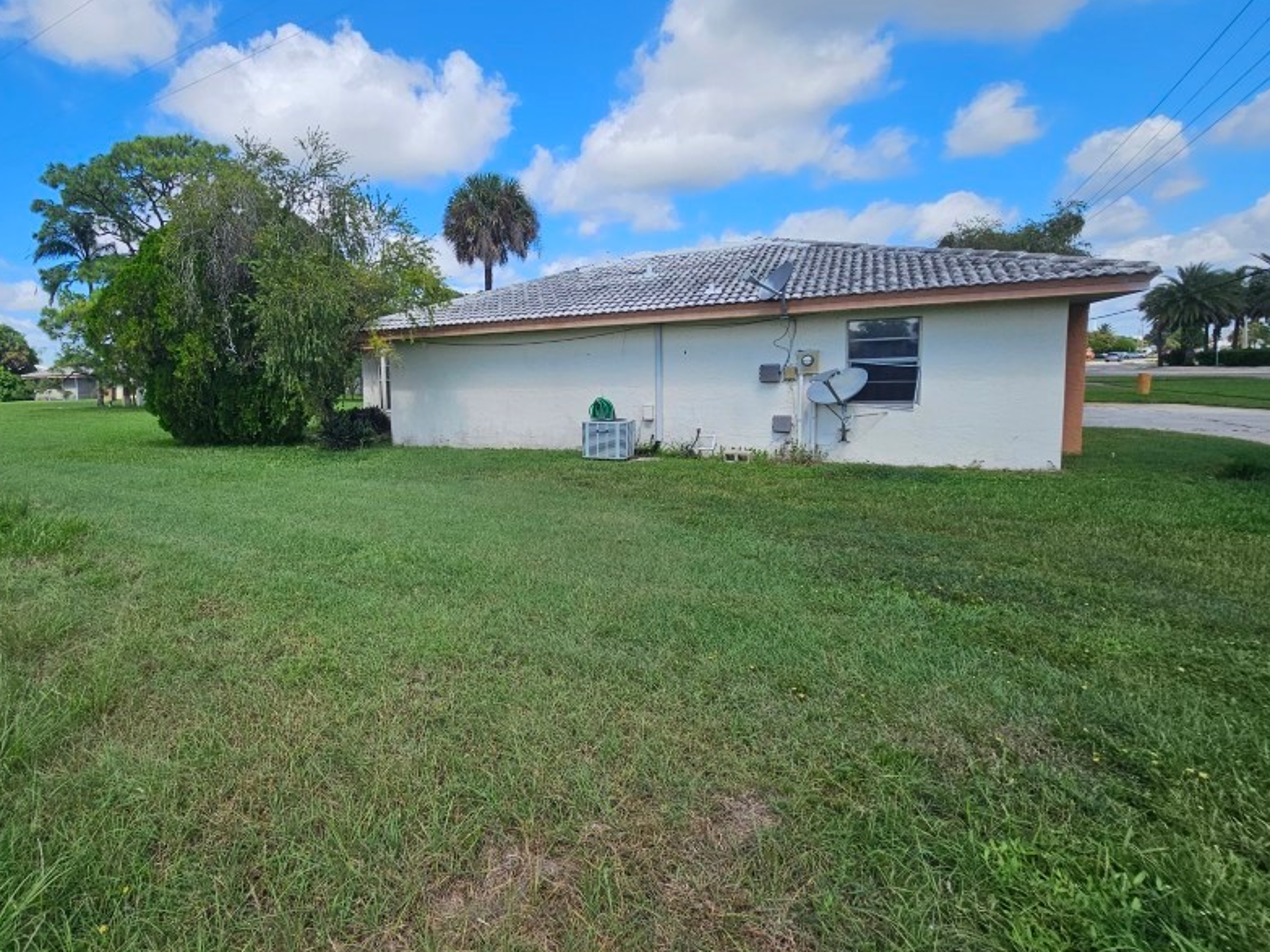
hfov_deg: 88.4
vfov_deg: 74.5
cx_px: 444
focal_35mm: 17
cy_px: 430
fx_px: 624
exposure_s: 1/2032
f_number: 2.2
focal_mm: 2.2
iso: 50
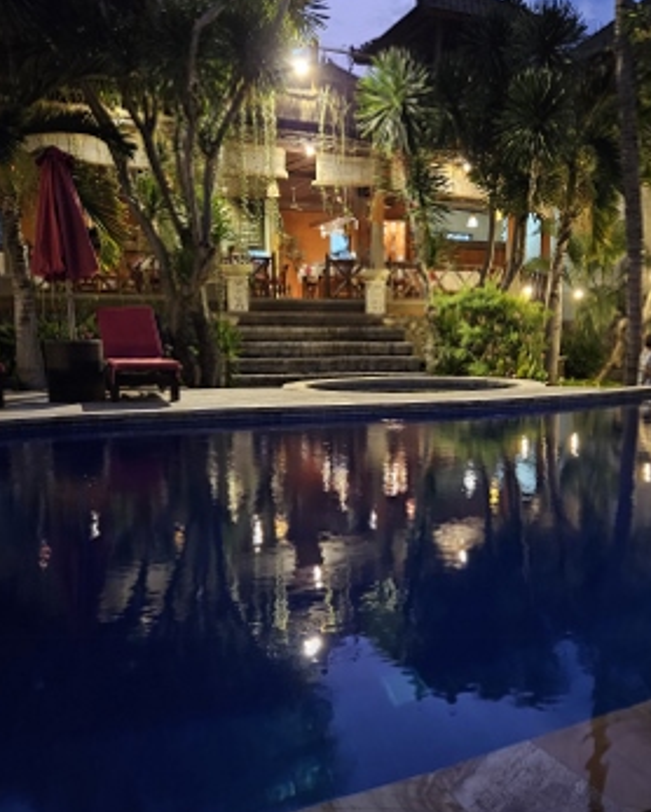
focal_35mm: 32
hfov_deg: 45.4
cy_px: 418
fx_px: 770
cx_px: 413
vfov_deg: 55.6
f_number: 1.8
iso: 1600
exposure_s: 1/25
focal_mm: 5.4
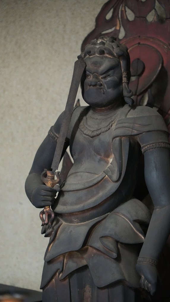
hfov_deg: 11.0
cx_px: 96
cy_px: 152
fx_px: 882
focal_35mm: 110
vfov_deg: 19.5
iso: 12800
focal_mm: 104
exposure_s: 1/25
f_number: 4
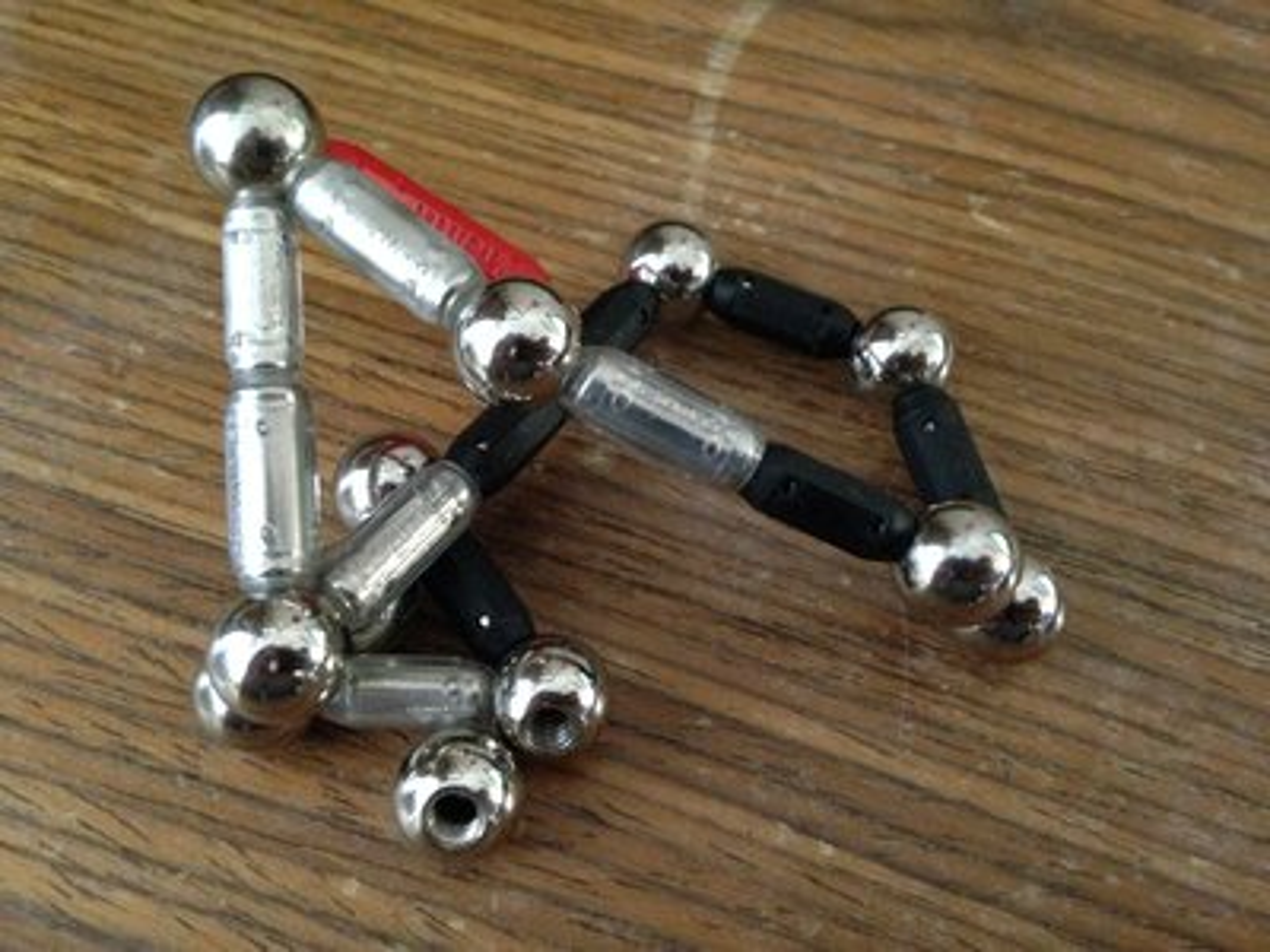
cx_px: 635
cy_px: 476
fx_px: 1211
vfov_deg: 42.9
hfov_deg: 55.4
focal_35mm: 33
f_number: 2.4
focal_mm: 4.12
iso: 800
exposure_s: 1/15
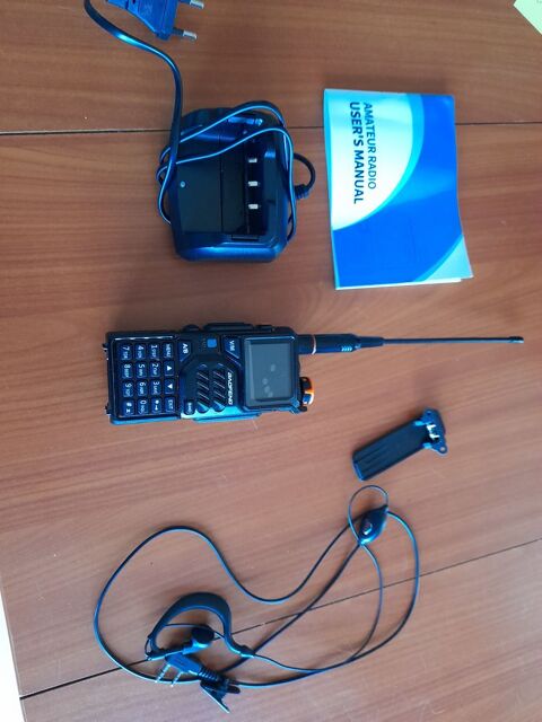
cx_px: 271
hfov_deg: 54.9
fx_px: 522
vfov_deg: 69.4
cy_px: 361
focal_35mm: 25
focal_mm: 4.6
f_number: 2
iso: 640
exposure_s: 1/25
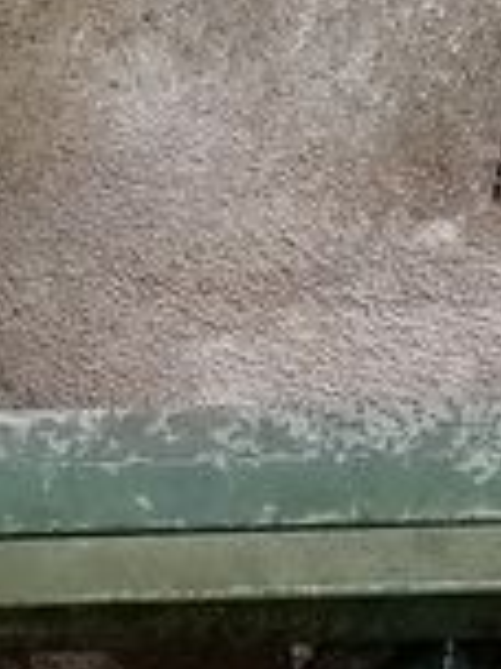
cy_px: 1659
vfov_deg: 10.0
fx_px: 3300
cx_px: -725
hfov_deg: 8.0
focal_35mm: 171
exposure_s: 1/215
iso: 101
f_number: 1.8
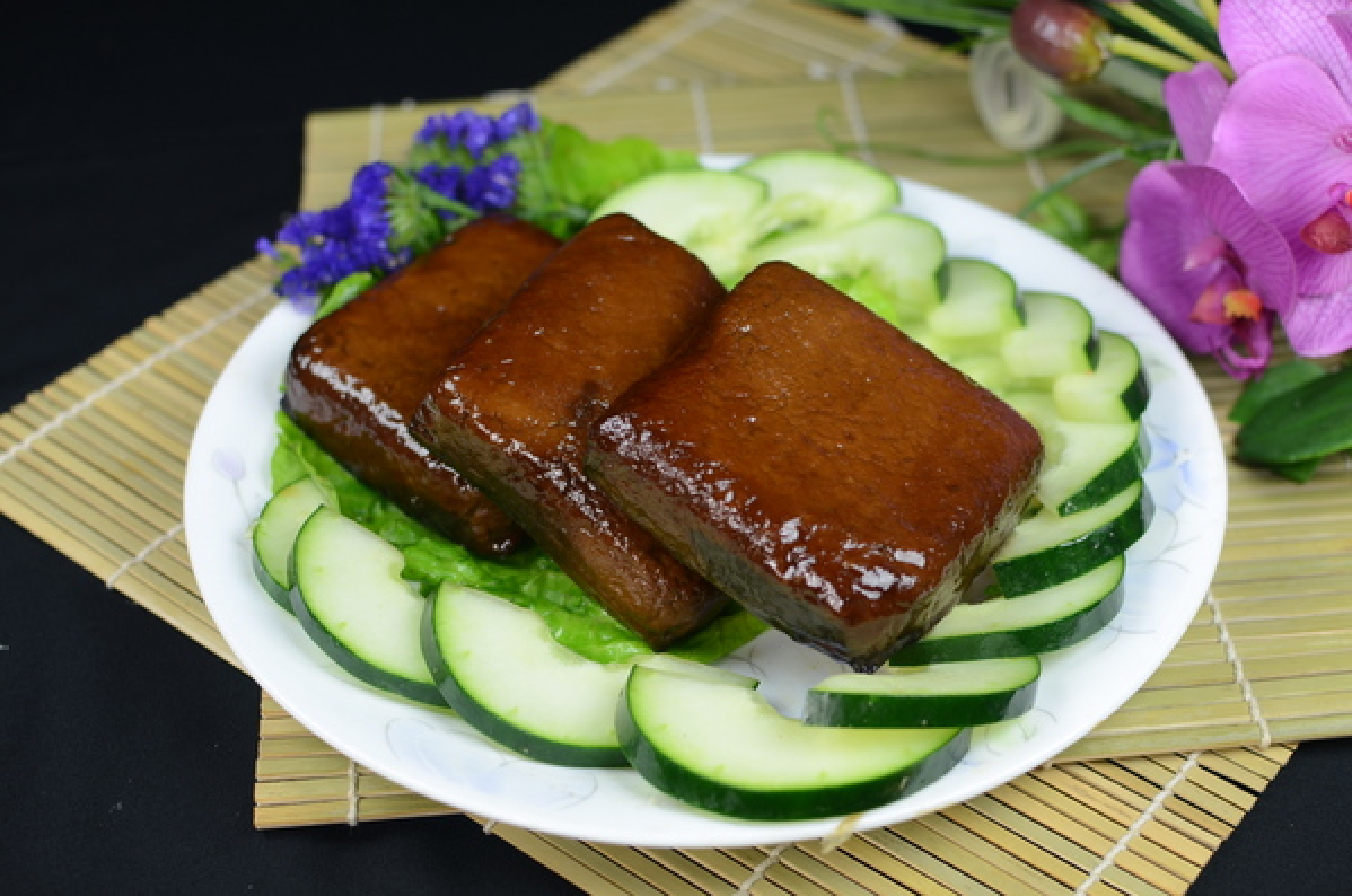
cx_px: 676
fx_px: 1968
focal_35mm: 52
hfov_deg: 37.9
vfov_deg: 25.7
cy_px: 448
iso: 100
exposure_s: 1/60
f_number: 3.5
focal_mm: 35
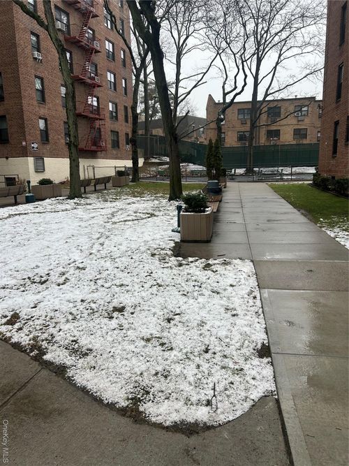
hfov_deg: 53.0
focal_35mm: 26
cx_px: 174
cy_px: 233
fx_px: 350
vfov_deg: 67.3
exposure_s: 1/192
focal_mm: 5.7
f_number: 1.5
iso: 40
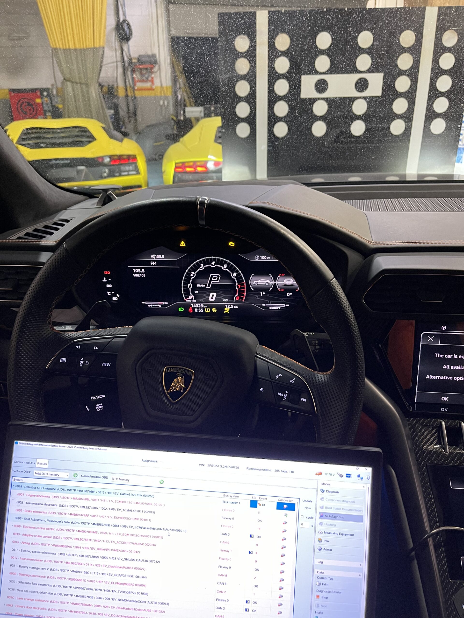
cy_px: 309
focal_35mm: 25
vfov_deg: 69.4
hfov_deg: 54.9
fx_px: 447
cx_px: 232
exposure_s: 1/60
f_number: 1.6
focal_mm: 5.1
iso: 400
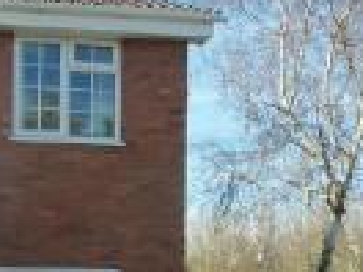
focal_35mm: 88
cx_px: 16
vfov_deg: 16.2
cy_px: 310
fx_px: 923
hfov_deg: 21.6
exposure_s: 1/400
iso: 80
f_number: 3.4
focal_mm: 5.2
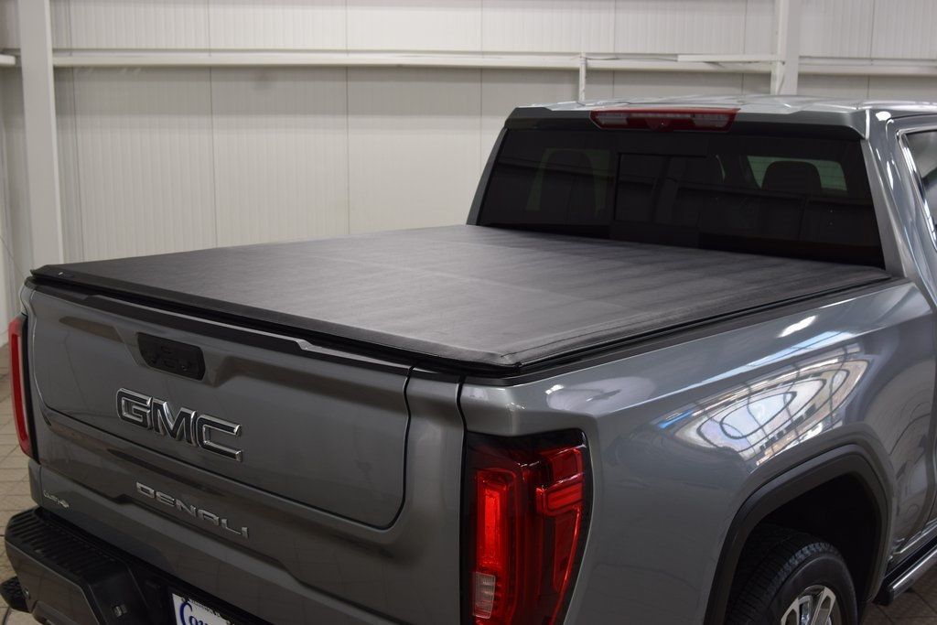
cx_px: 468
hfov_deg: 45.0
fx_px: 1132
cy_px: 312
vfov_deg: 30.9
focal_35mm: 44
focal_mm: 29
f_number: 7.1
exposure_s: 1/25
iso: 400
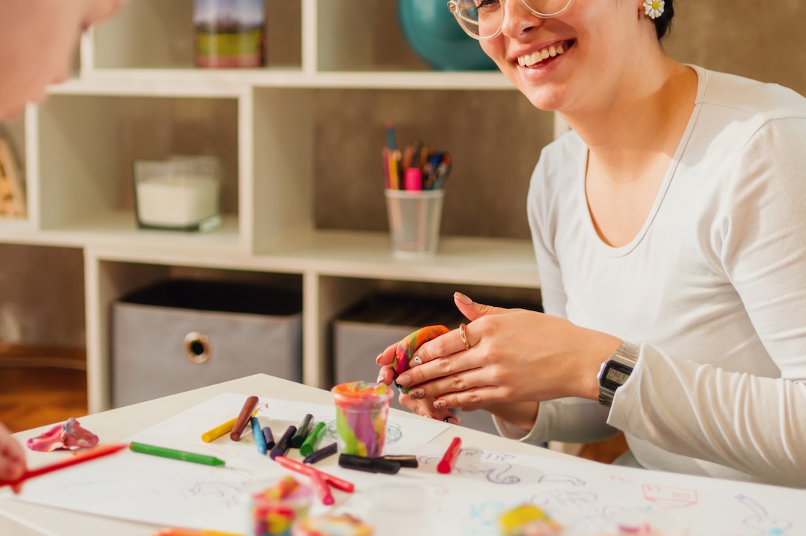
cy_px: 212
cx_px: 247
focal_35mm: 63
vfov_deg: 21.5
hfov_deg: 31.6
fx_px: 1409
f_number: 1.8
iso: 320
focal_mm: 35
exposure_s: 1/125
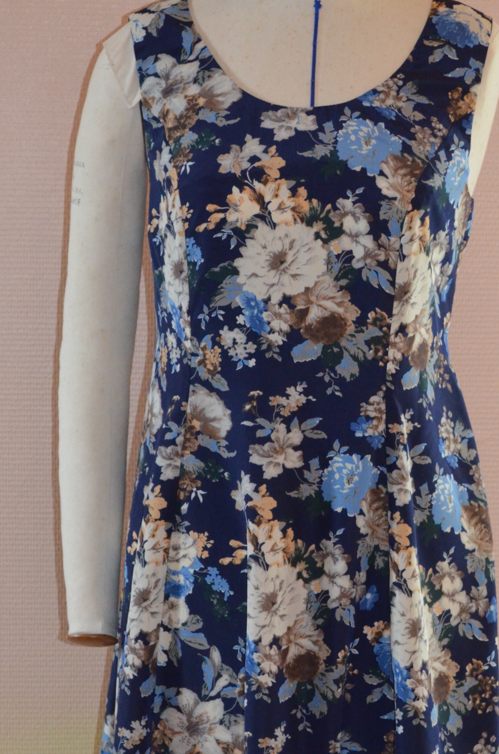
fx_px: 2193
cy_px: 438
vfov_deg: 19.5
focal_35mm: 105
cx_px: 265
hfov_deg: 13.0
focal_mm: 42
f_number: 5.3
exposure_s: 1/60
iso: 2200
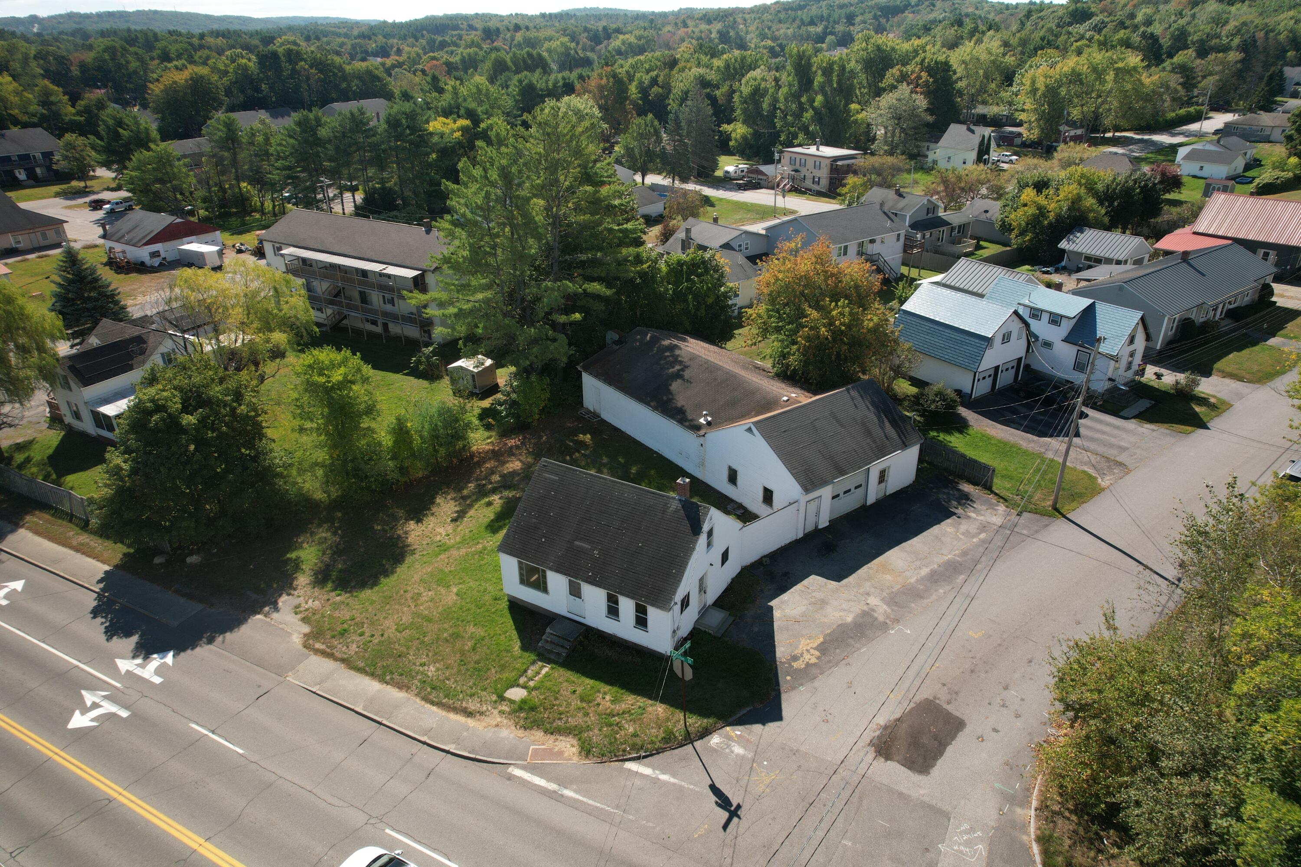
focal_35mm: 22
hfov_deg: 78.6
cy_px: 434
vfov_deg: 57.2
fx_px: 795
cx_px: 650
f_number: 2.8
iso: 100
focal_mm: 8.38
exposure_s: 1/500
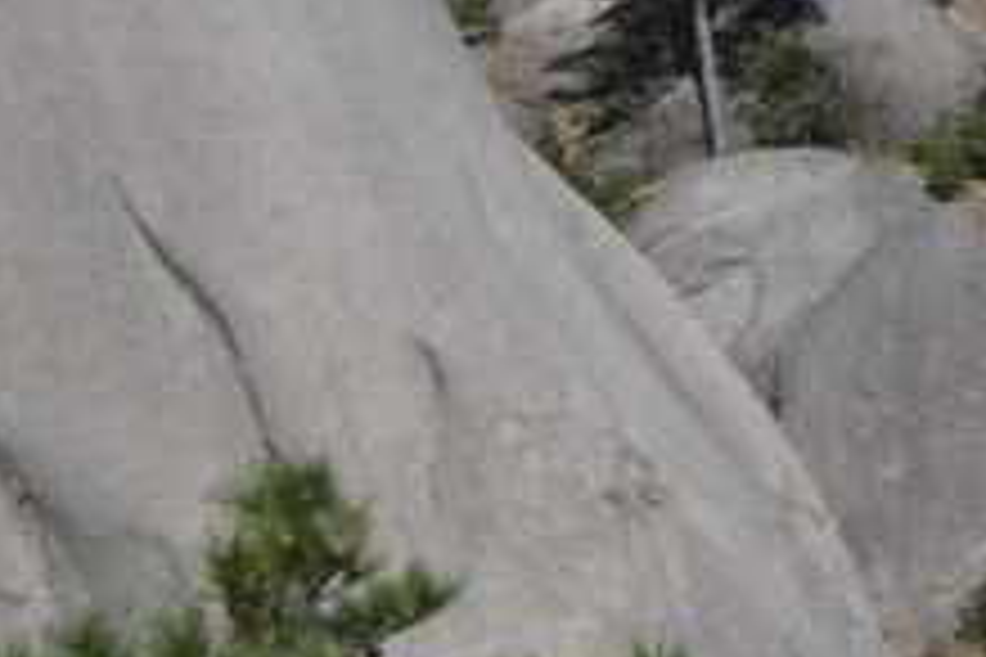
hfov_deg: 12.2
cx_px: 2215
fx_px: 3834
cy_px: 56
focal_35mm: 140
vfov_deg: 9.8
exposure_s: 1/800
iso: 100
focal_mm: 20
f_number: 3.8
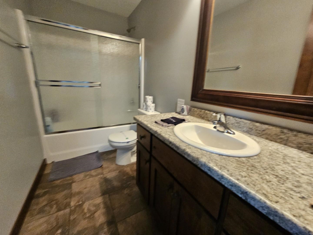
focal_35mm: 13
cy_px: 118
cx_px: 156
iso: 320
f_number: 2.2
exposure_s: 1/30
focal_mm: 2.2
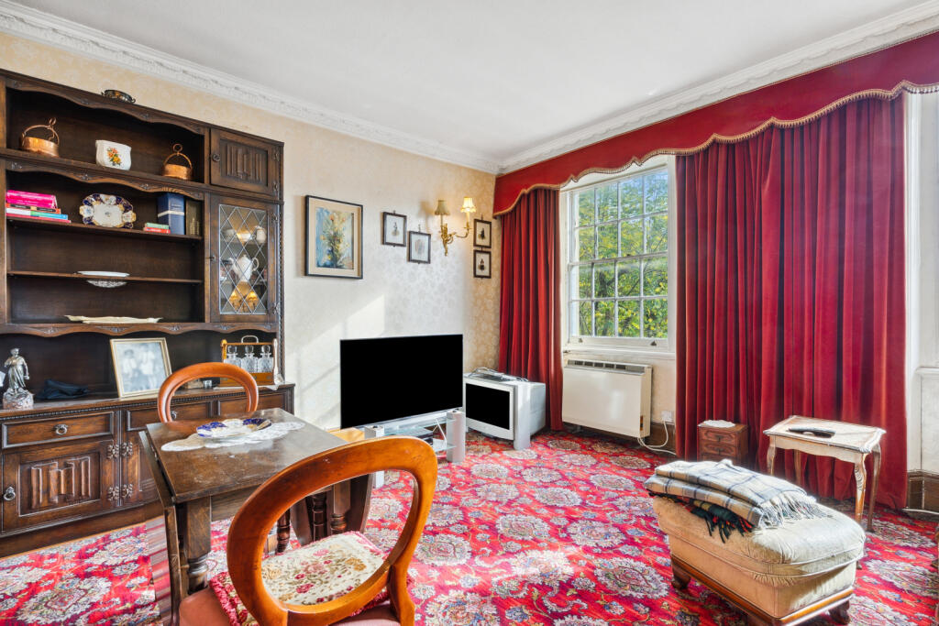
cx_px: 470
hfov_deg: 96.7
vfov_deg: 73.8
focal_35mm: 16
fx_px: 417
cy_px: 313
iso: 1600
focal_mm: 16
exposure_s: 1/60
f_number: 11
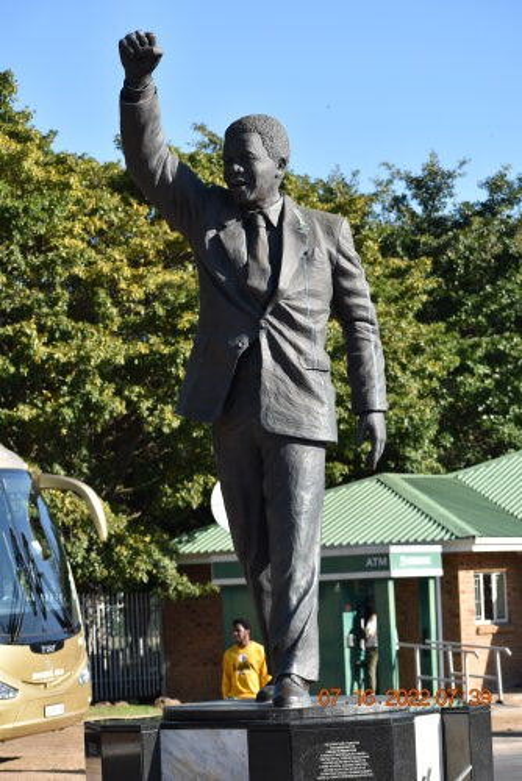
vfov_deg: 19.4
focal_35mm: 105
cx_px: 261
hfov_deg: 13.1
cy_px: 390
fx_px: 2280
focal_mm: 70
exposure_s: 1/500
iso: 200
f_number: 6.3
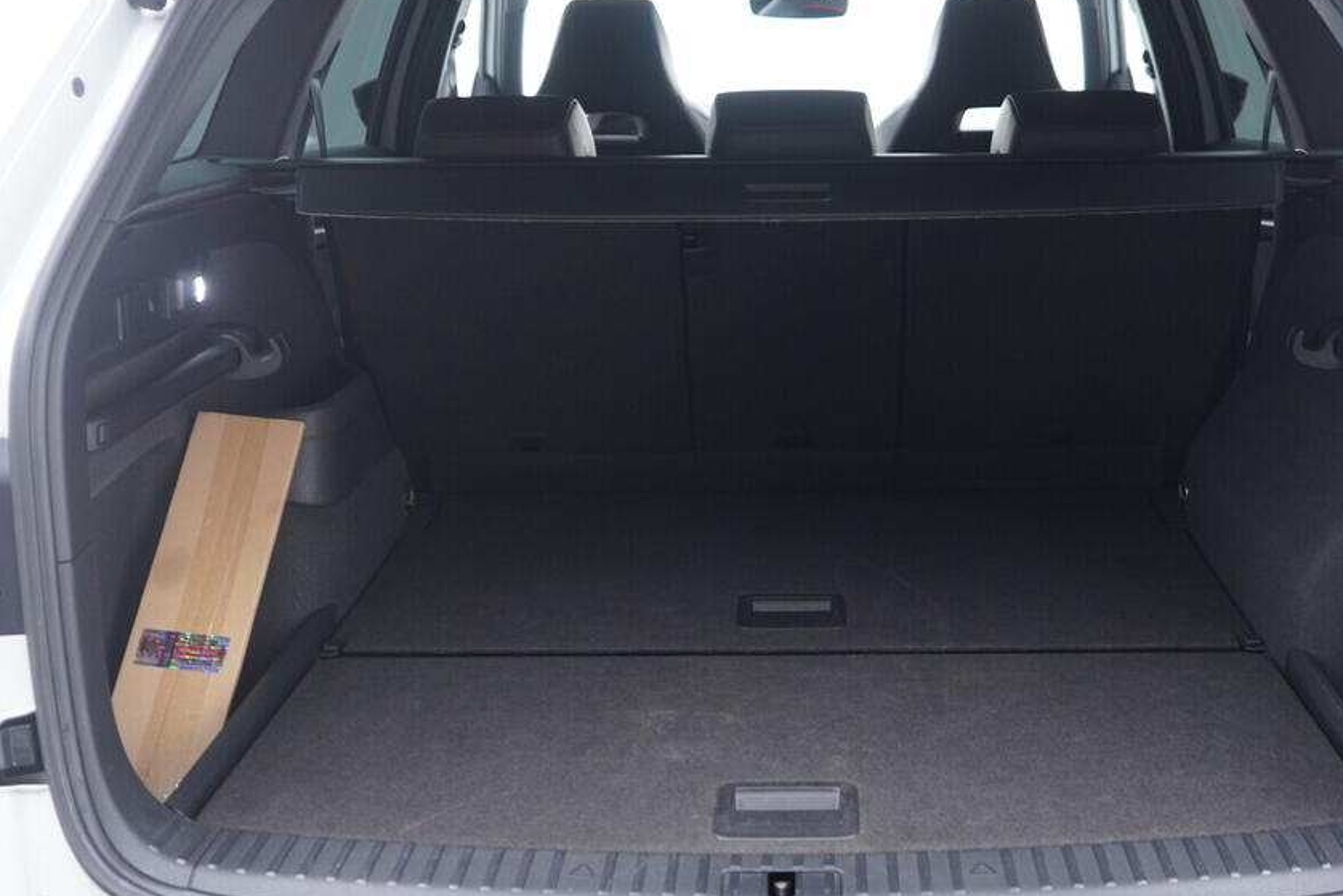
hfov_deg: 44.3
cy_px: 422
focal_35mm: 44
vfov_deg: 30.5
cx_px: 793
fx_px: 1642
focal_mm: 24
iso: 640
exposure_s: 1/40
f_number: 2.8
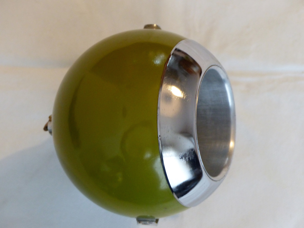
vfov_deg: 12.5
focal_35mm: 119
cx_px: 152
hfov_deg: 16.6
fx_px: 1045
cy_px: 114
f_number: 2.8
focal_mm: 19.6
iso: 400
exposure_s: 1/15
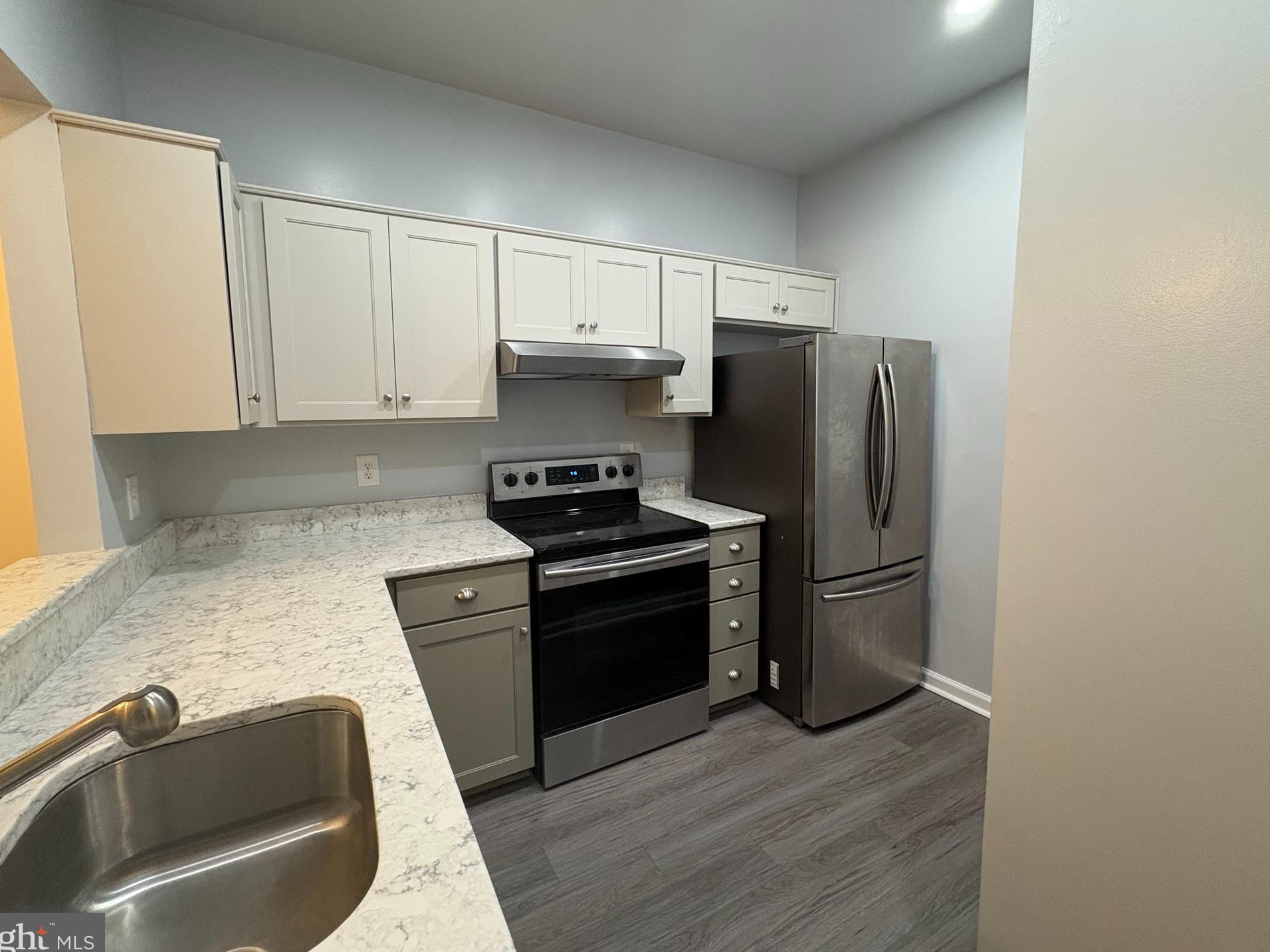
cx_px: 619
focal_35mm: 15
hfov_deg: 98.1
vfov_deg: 81.7
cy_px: 457
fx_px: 550
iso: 400
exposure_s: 1/60
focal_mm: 2.22
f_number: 2.2
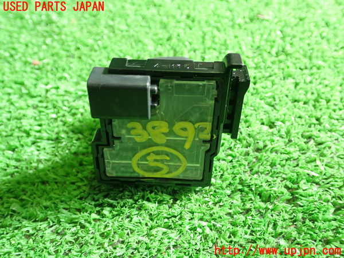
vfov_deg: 39.7
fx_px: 358
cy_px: 129
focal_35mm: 36
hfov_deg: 51.4
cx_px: 172
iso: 500
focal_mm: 6.37
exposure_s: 1/40
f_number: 2.5
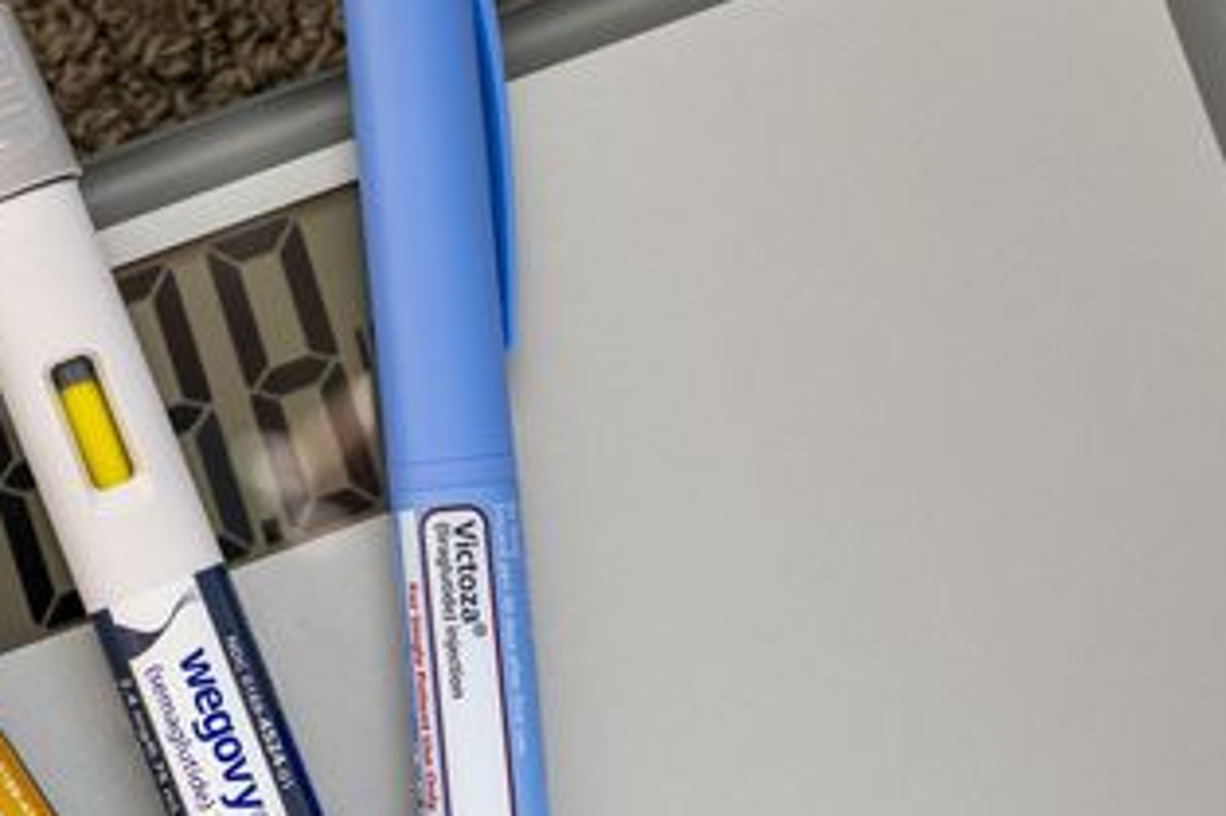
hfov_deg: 15.1
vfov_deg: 10.1
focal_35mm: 135
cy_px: 586
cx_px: 199
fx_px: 4595
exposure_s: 1/125
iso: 250
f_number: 5
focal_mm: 73
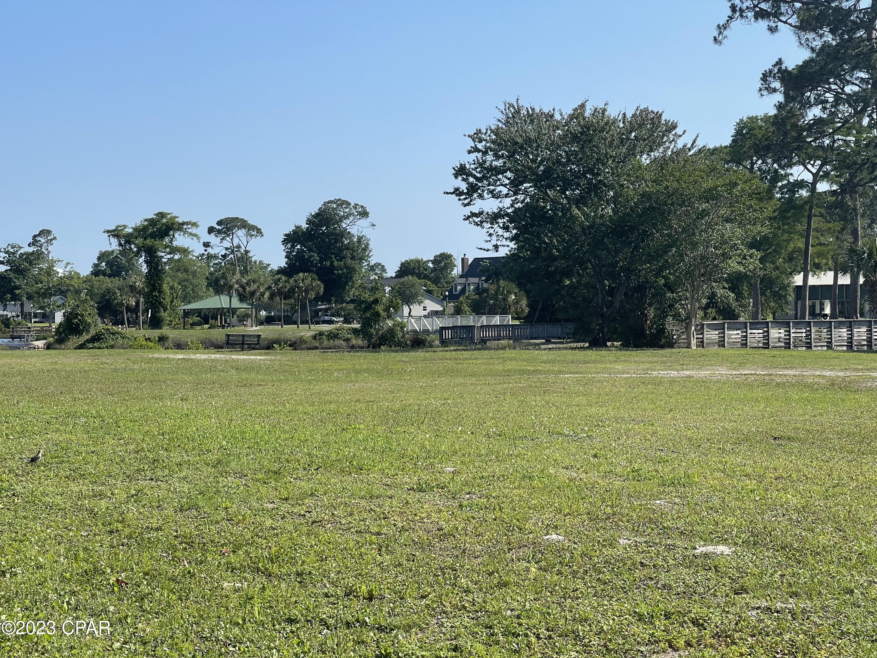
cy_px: 329
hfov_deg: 30.3
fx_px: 1621
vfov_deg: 22.9
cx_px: 438
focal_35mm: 64
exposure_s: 1/1193
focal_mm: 7.5
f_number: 2.2
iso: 20
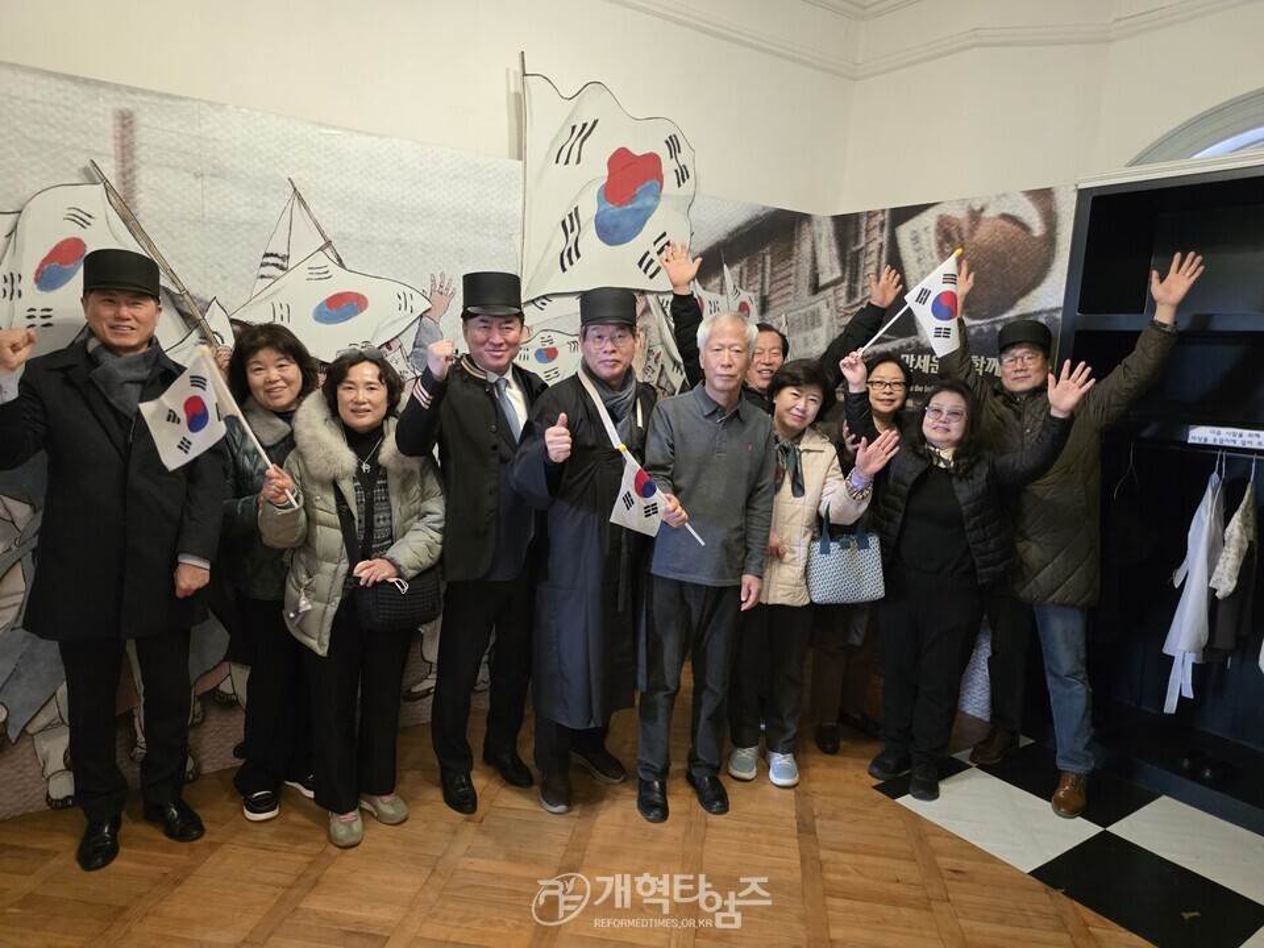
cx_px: 632
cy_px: 474
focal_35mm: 23
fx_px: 840
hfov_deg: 73.9
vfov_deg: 58.9
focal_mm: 6.25
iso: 1250
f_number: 1.7
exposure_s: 1/120
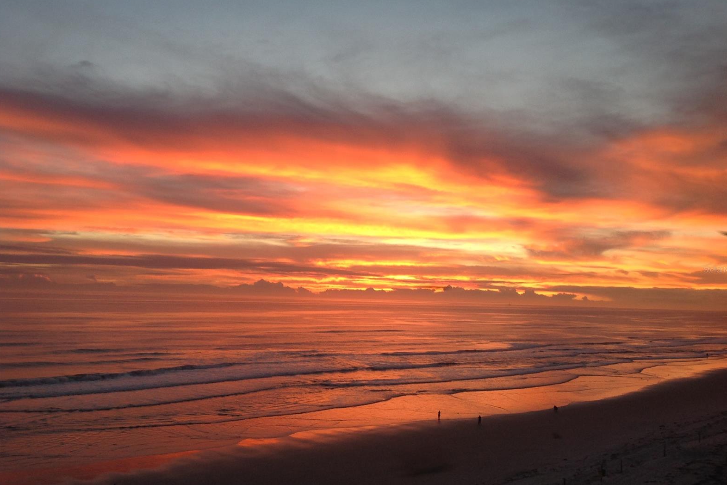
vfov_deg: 35.9
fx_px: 747
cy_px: 269
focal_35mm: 37
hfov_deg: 51.9
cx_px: 368
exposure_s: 1/60
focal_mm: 4.28
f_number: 2.4
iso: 50
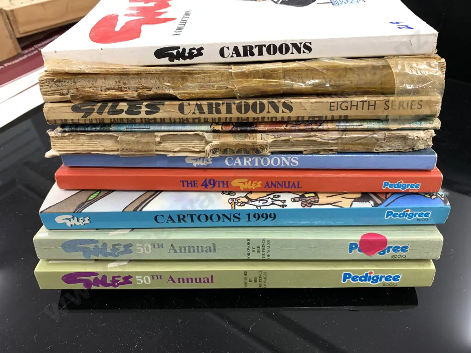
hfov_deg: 67.3
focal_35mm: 26
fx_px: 354
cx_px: 236
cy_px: 176
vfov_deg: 53.1
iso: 100
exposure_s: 1/50
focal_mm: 4.25
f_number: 1.8
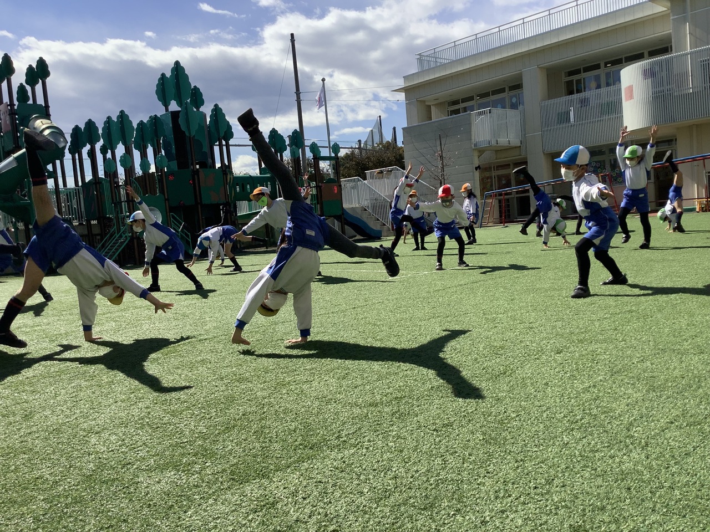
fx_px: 636
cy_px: 266
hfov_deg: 58.4
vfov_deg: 45.4
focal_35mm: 31
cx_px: 355
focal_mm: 3.3
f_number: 2.4
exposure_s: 1/1567
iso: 25
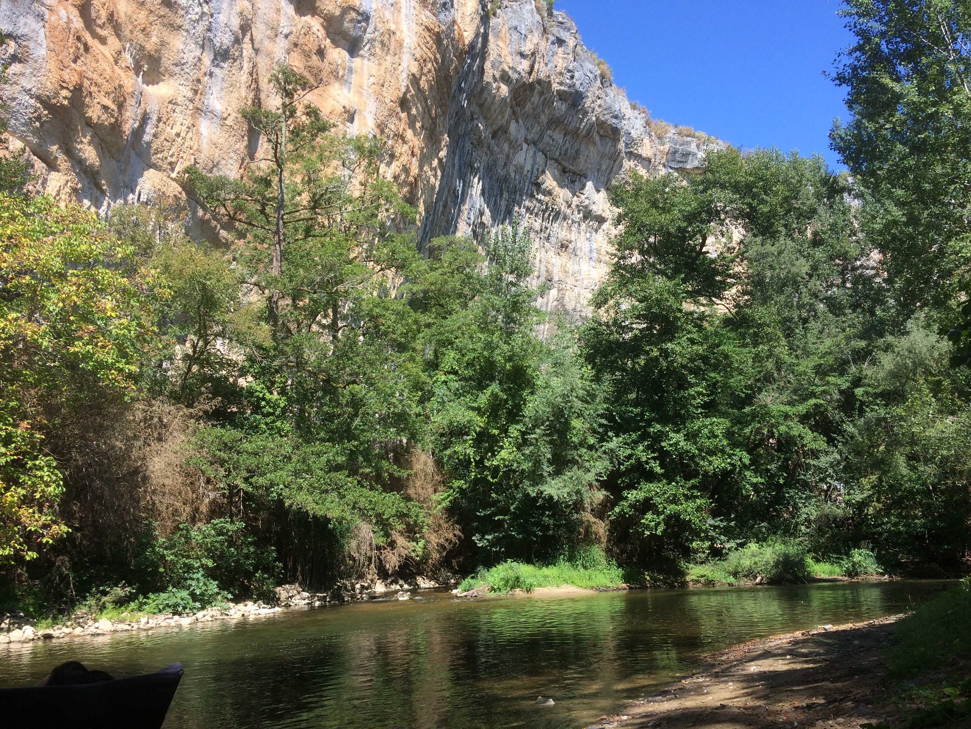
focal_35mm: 29
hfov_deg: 61.7
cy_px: 364
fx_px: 813
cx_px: 486
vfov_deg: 48.2
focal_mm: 4.15
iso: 32
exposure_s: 1/855
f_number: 2.2
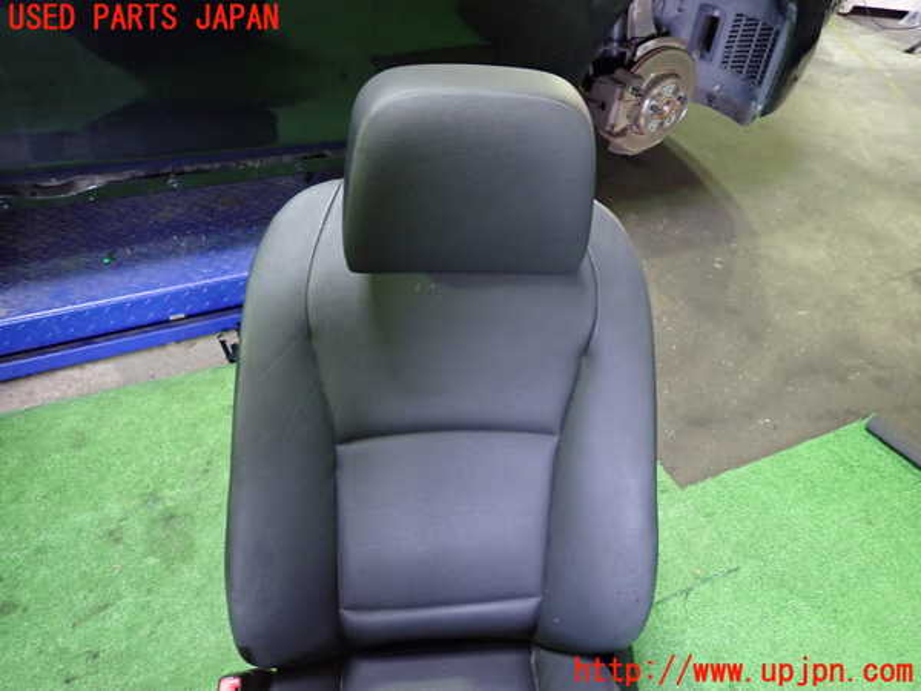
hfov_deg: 69.4
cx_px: 460
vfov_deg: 54.9
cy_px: 346
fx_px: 665
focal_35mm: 25
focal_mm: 4.5
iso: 640
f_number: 2
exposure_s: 1/30
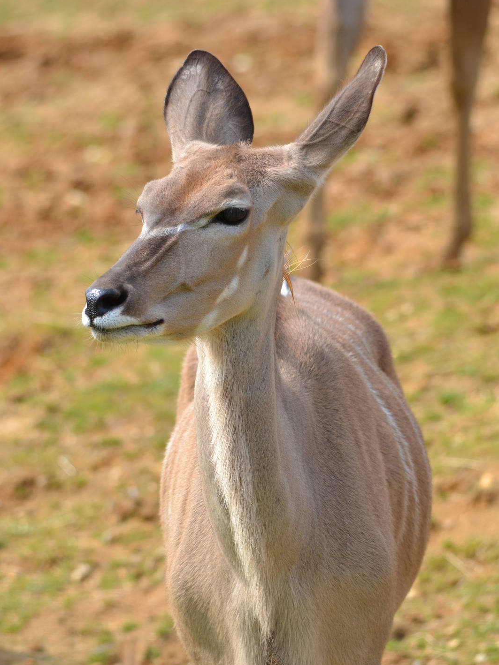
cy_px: 362
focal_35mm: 472
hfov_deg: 3.1
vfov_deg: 4.2
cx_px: 250
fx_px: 9075
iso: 400
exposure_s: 1/1000
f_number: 6
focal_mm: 290
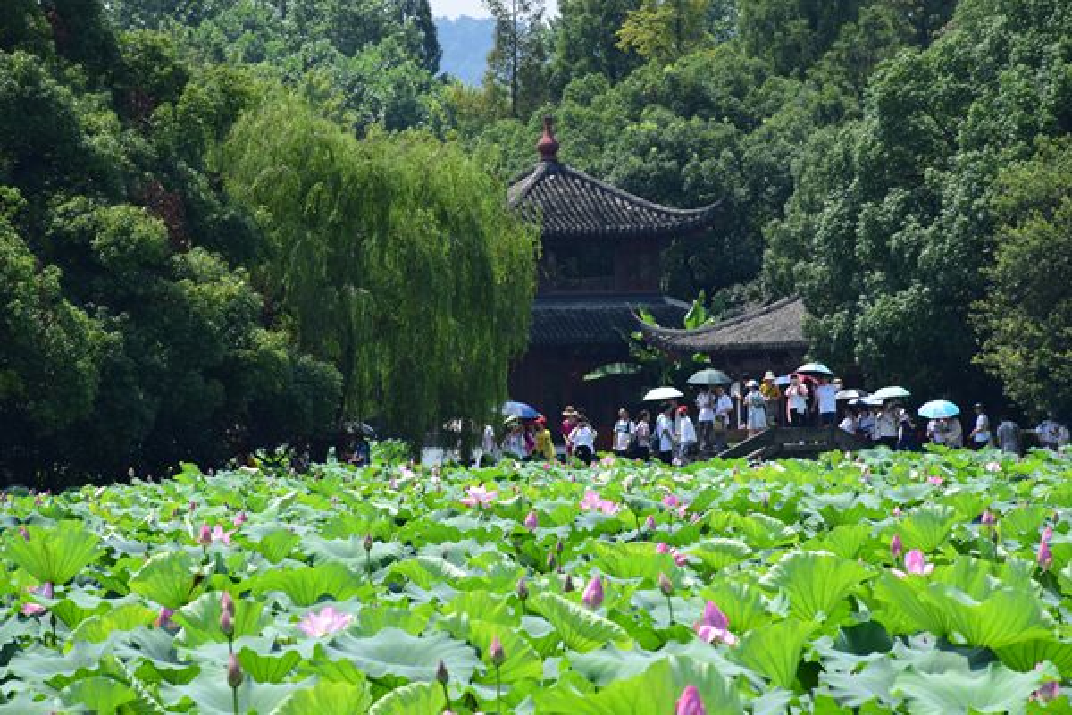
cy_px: 358
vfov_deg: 6.5
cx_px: 536
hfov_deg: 9.8
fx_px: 6253
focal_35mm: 210
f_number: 11
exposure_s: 1/500
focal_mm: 140
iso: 400
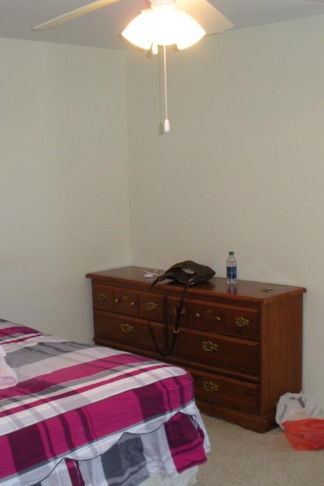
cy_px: 240
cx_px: 173
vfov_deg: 38.9
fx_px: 689
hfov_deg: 26.5
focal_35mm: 51
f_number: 3.5
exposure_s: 1/30
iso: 205
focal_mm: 6.3
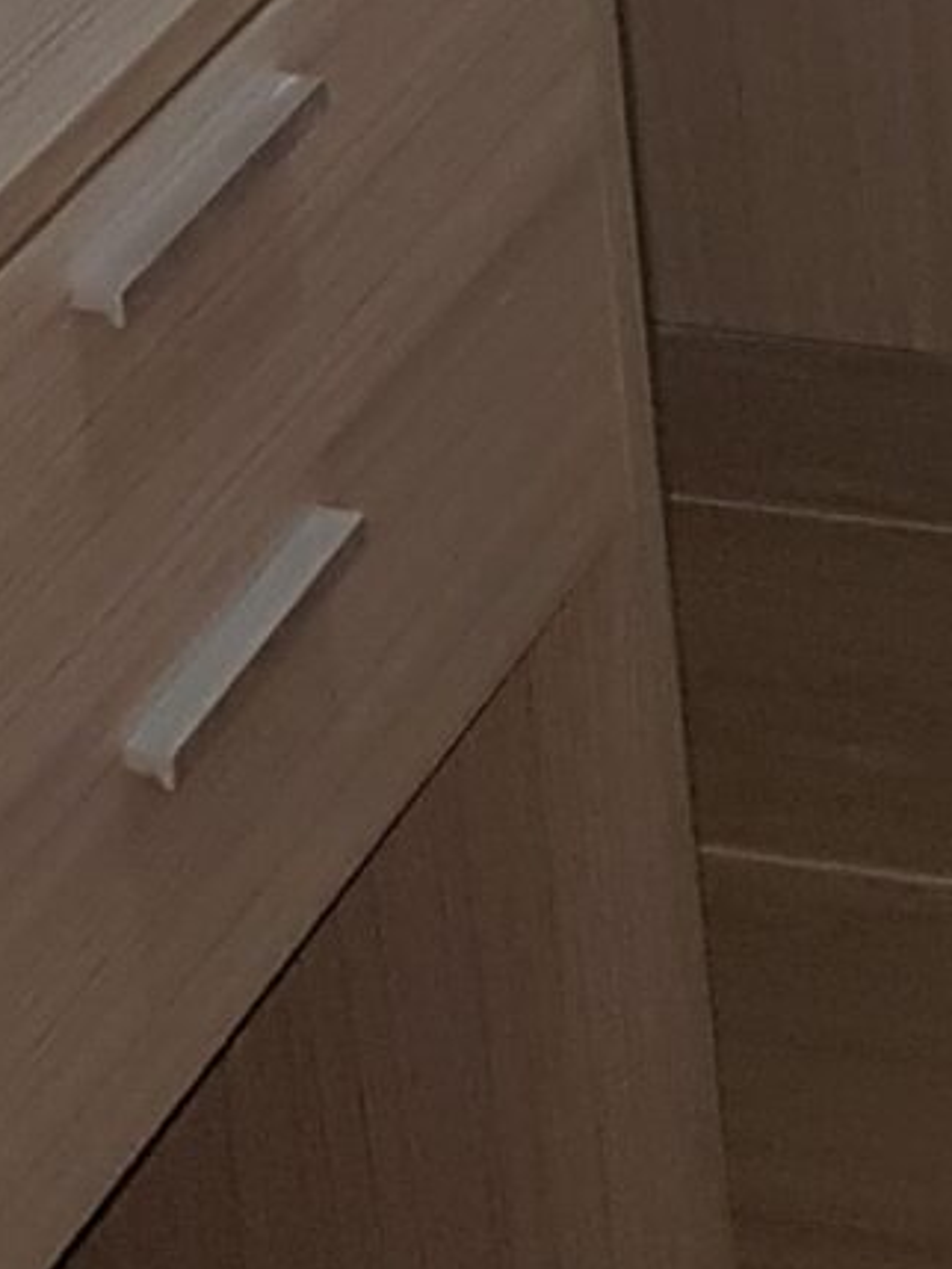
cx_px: 1948
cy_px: -1352
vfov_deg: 11.4
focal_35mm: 155
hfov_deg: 9.0
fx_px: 5681
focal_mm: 4.2
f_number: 1.7
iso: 100
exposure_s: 1/50
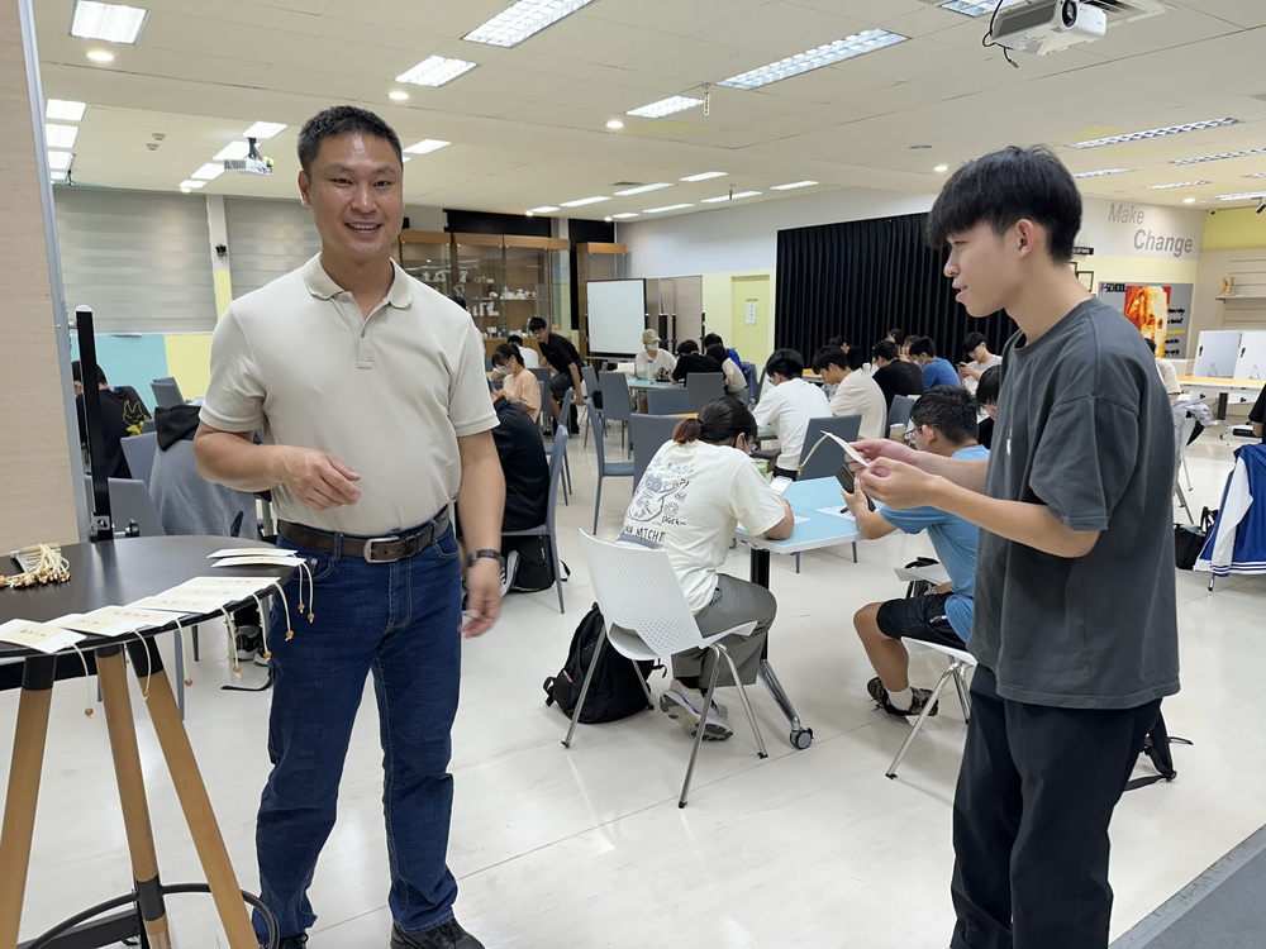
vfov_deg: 56.8
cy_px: 474
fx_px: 878
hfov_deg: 71.6
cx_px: 633
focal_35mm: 24
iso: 160
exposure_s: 1/120
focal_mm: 6.86
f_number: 1.78
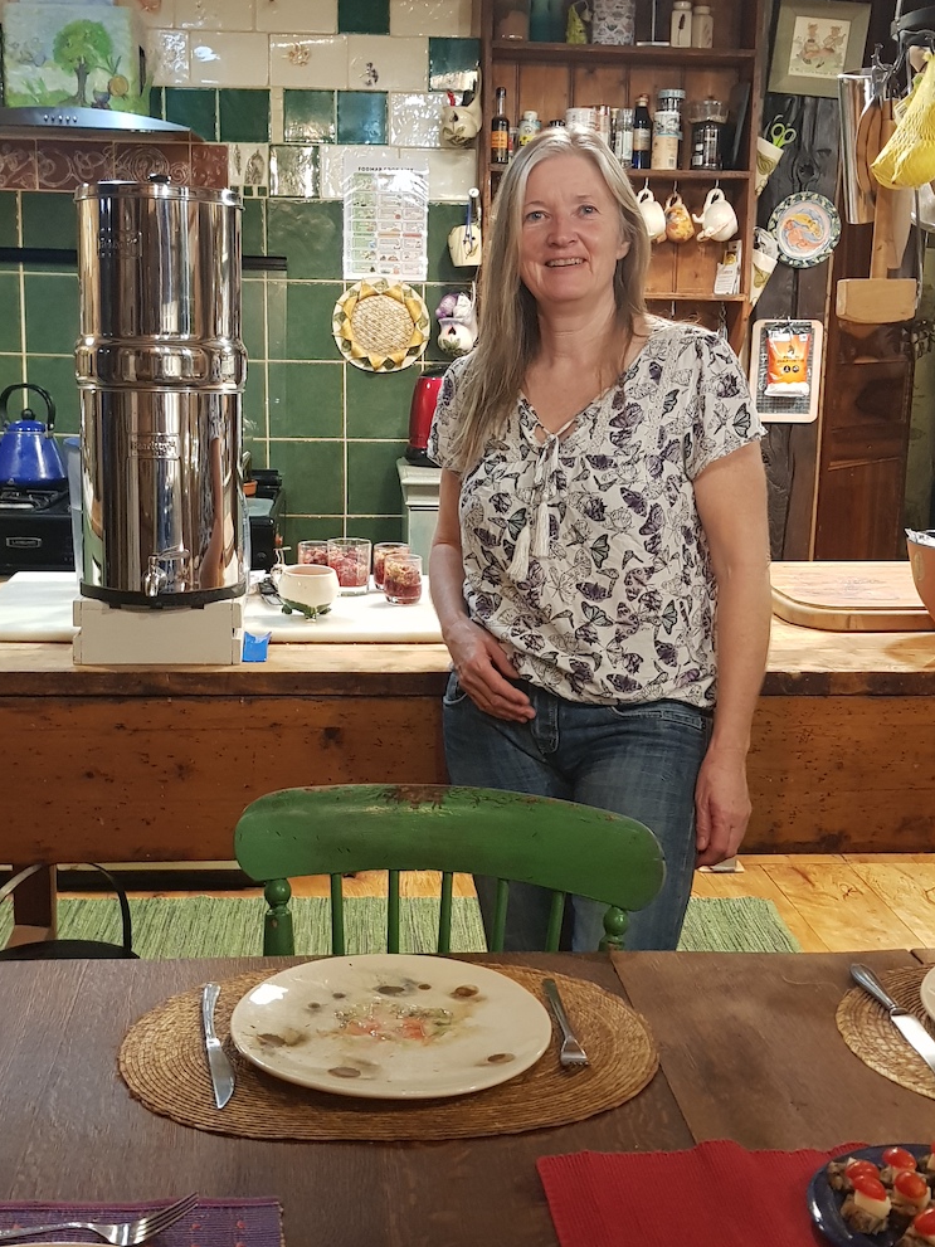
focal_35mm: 28
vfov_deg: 63.4
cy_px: 611
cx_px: 452
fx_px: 1009
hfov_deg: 49.7
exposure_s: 1/14
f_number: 1.7
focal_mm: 4.3
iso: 200
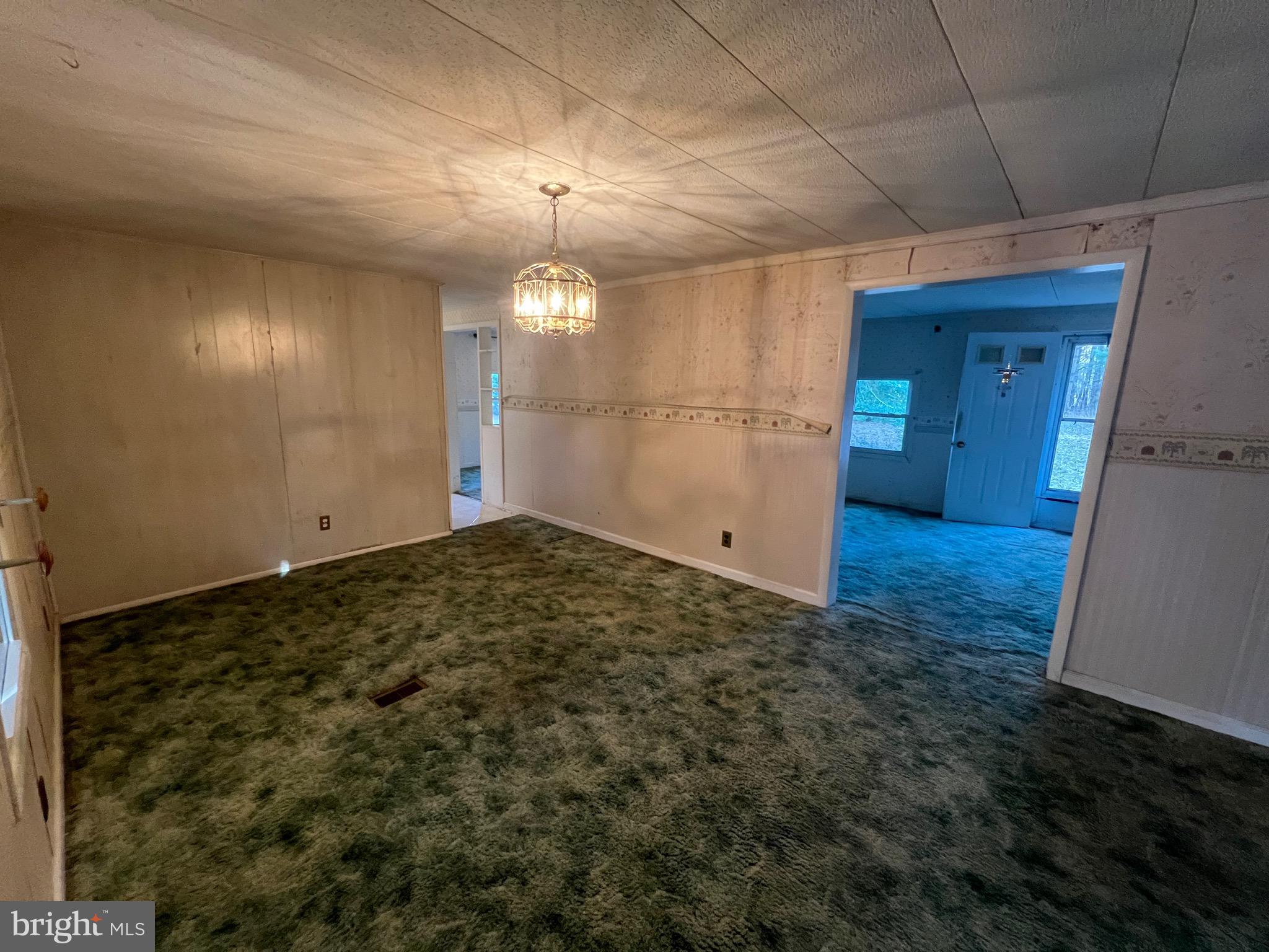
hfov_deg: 106.2
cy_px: 476
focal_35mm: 13
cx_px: 634
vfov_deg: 89.9
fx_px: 477
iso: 500
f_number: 1.8
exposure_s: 1/60
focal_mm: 1.57
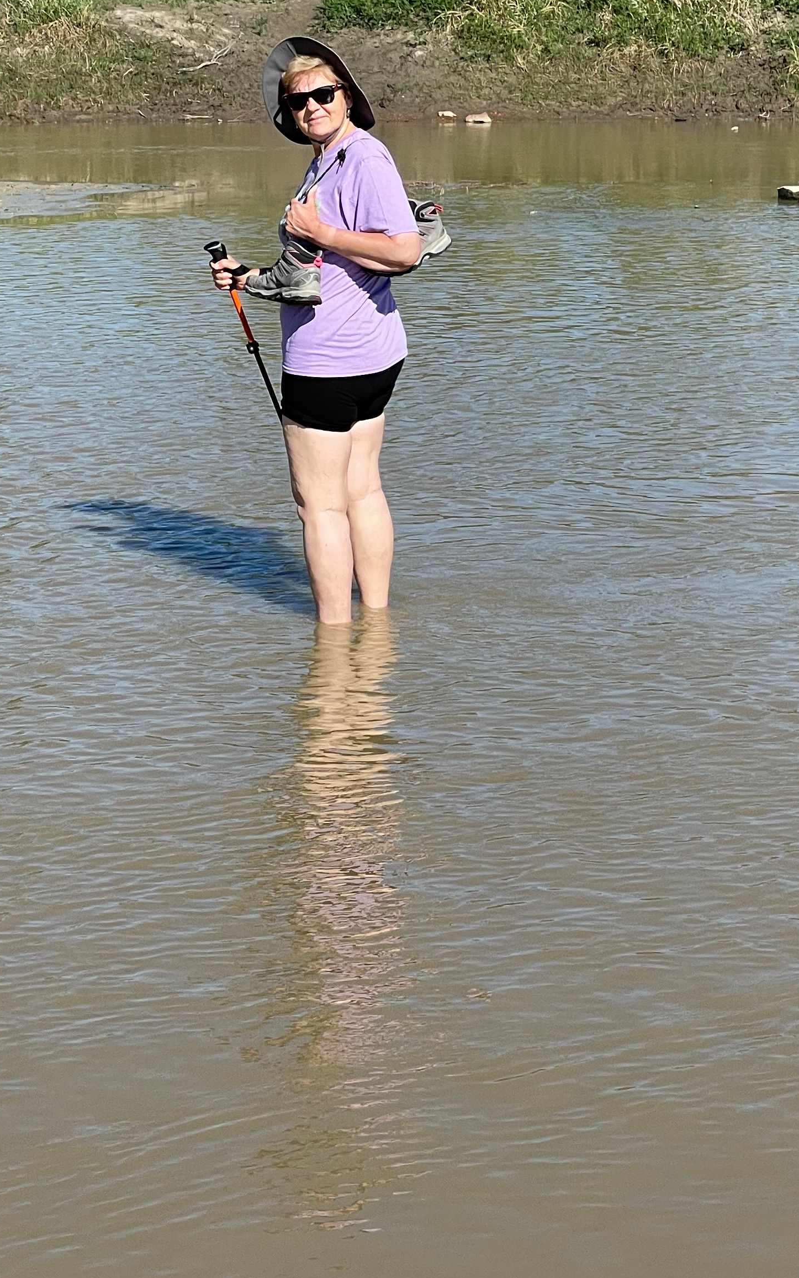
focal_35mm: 96
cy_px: 322
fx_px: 3344
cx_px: 431
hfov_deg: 13.6
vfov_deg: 21.5
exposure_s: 1/1776
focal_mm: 6
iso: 25
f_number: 2
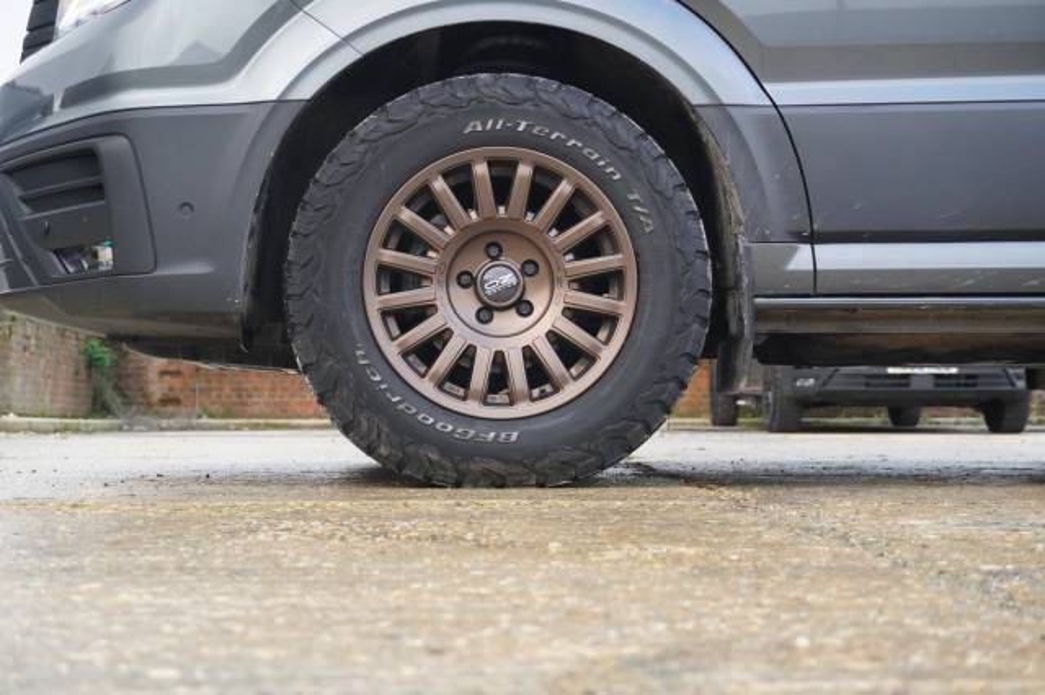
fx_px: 1784
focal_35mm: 62
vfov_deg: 22.1
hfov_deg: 32.6
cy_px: 348
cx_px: 522
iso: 1250
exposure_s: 1/200
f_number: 5.6
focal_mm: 41
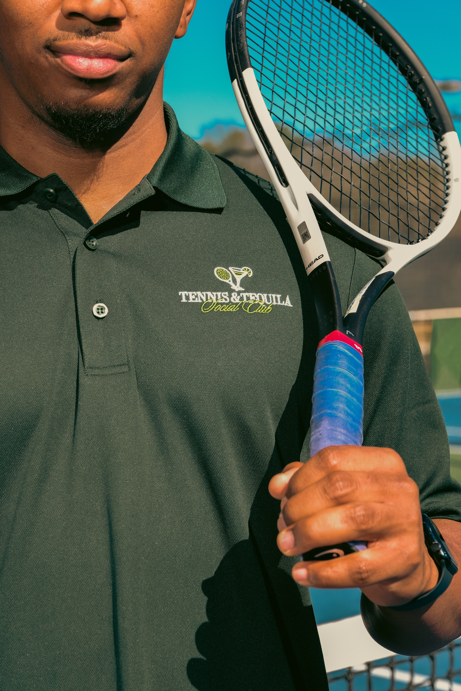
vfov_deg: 24.5
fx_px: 1594
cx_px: 230
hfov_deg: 16.5
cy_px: 346
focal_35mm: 83
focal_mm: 55
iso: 160
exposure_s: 1/400
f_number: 5.6
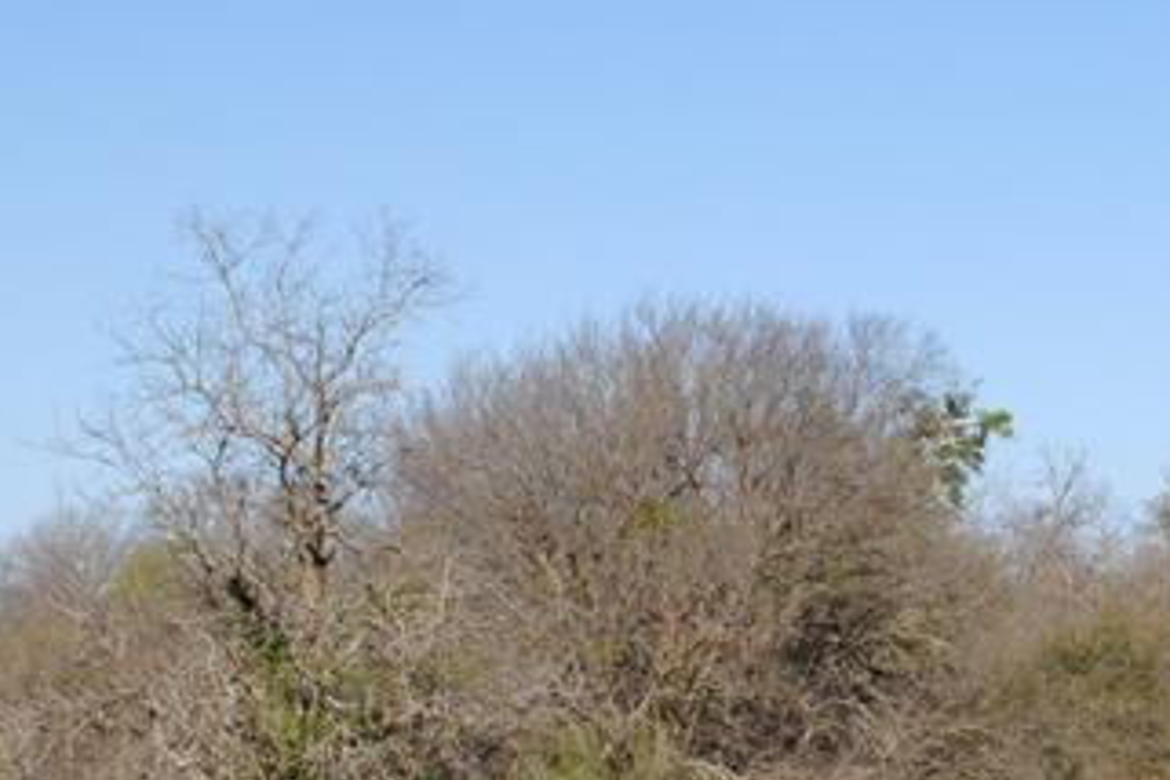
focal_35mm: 115
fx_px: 3737
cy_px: 344
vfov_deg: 11.9
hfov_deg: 17.5
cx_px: 1042
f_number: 9
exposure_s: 1/320
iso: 100
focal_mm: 24
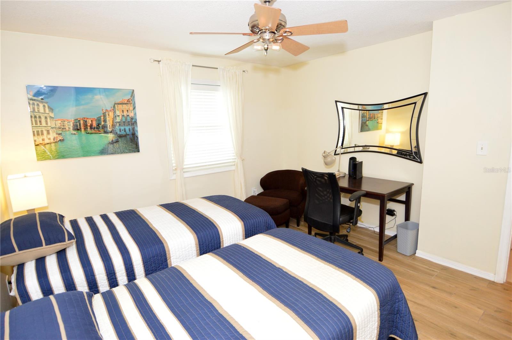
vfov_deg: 67.3
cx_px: 256
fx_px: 256
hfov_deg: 90.1
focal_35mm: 18
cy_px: 170
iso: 640
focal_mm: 12
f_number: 4
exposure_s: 1/60
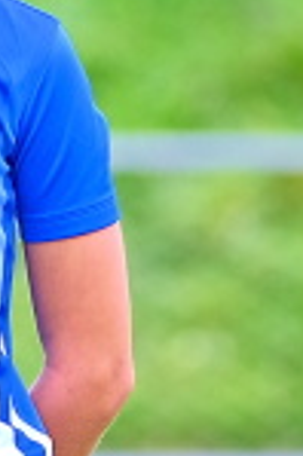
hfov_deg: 1.6
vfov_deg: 2.4
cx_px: -173
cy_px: 583
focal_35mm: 875
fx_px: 11072
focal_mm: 124.3
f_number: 2.8
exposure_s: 1/280
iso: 320
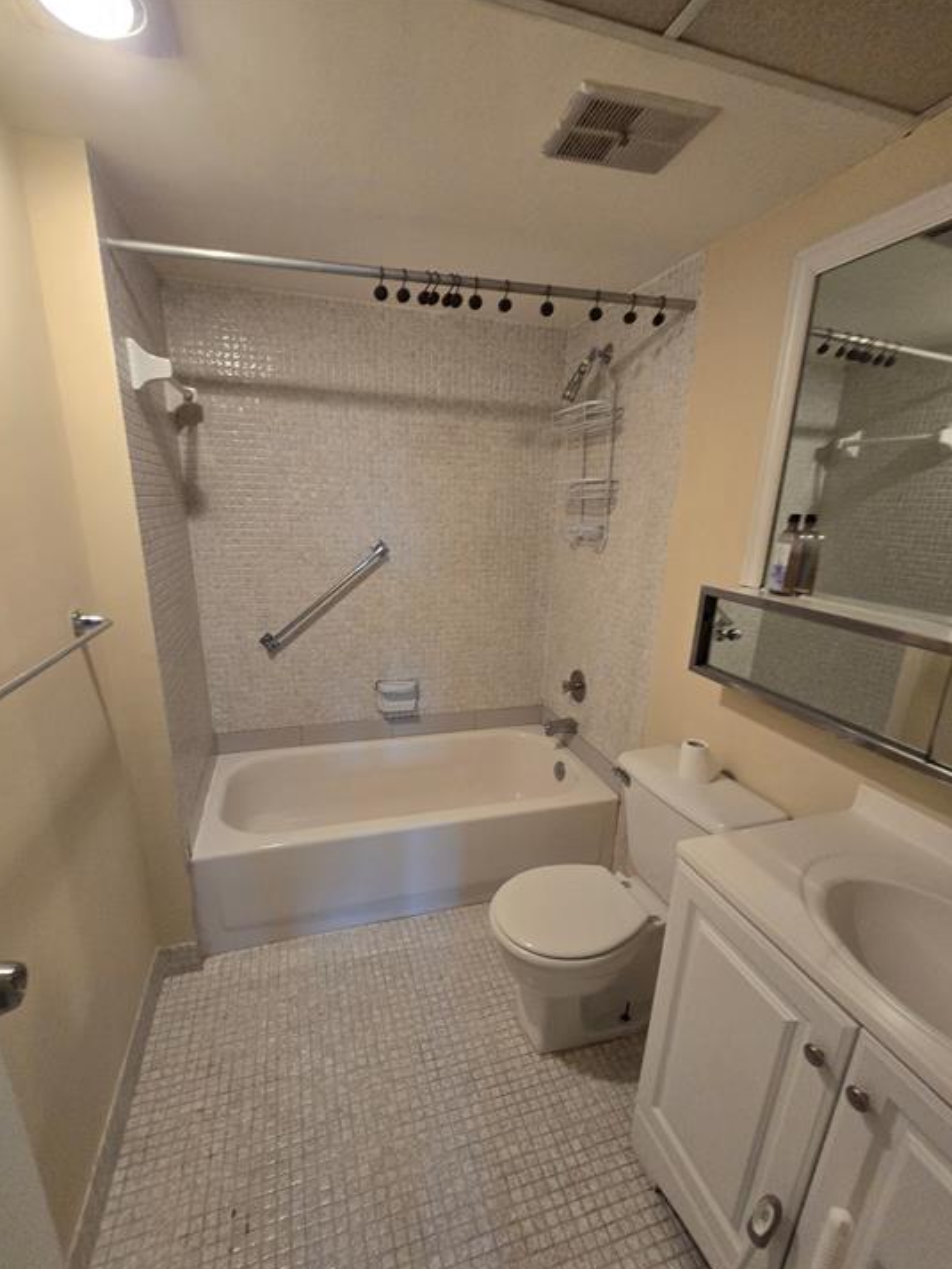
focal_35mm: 14
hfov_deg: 85.7
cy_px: 678
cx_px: 468
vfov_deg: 101.9
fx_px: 513
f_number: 2.2
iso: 320
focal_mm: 2.2
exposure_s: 1/60
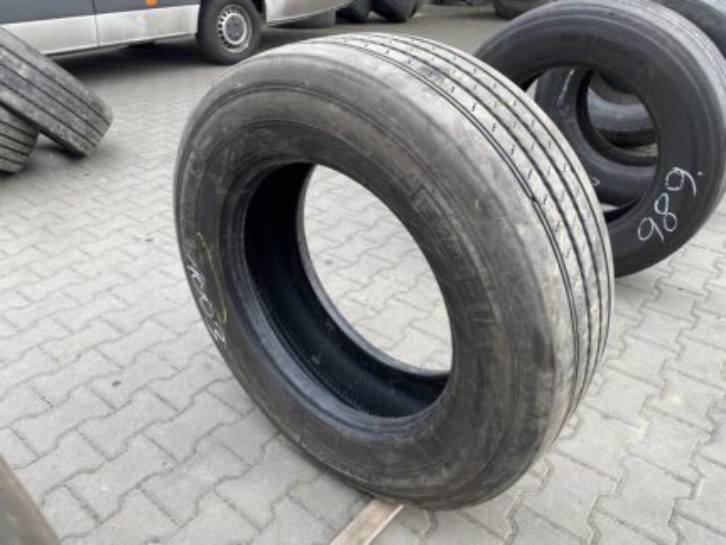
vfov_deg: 53.1
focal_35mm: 26
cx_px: 363
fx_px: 546
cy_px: 272
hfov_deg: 67.3
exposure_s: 1/176
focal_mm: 4.25
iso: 32
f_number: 1.8
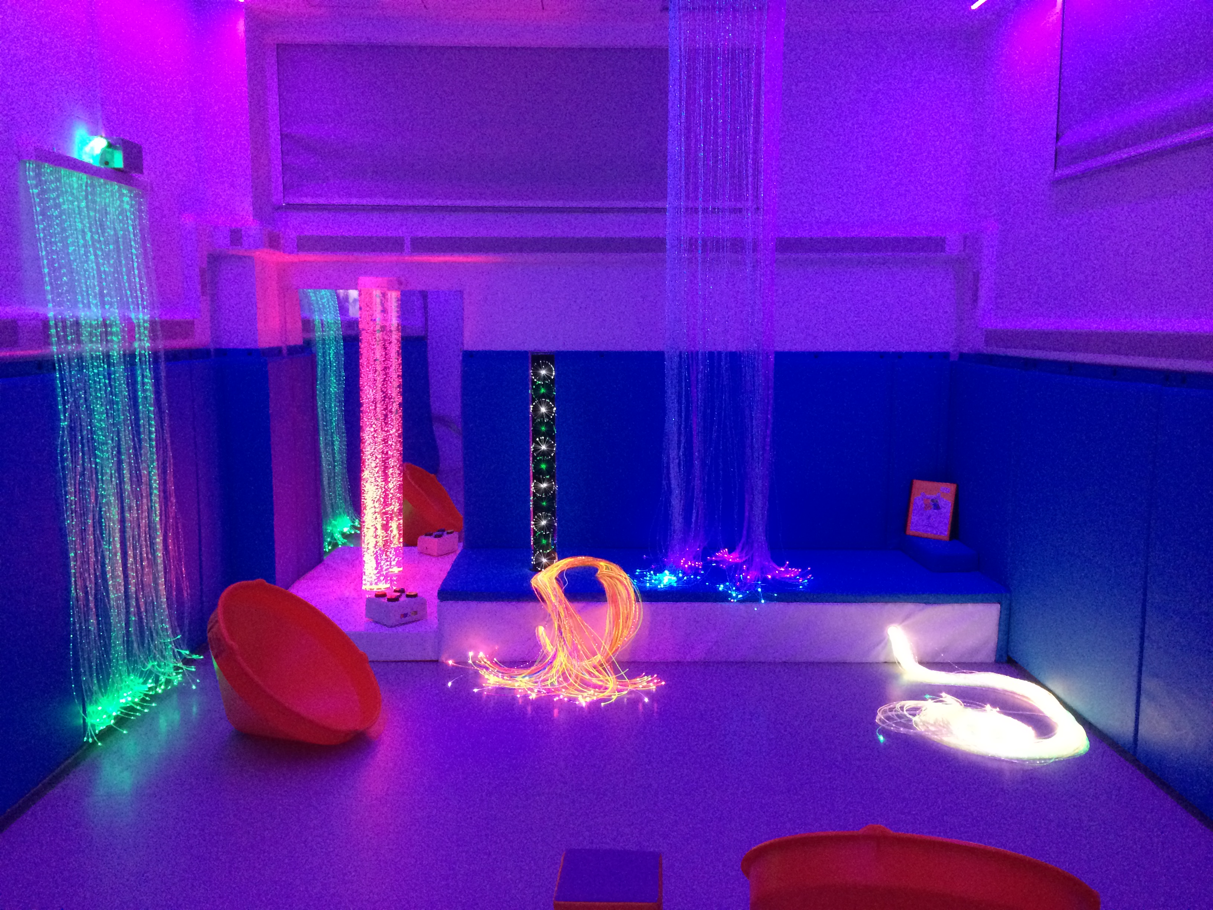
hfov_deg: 61.7
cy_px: 455
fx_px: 1016
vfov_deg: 48.2
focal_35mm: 29
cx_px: 606
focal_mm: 4.15
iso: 320
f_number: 2.2
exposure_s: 1/20
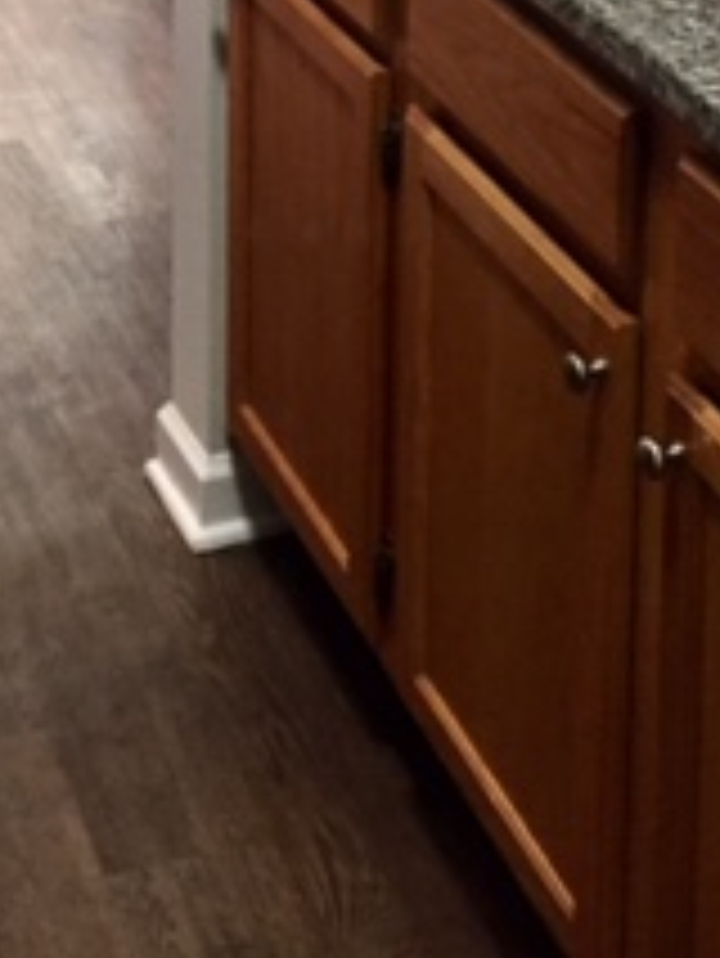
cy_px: -409
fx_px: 2410
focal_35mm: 87
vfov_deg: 19.9
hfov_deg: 16.9
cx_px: 180
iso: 160
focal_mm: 4.15
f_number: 2.2
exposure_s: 1/30
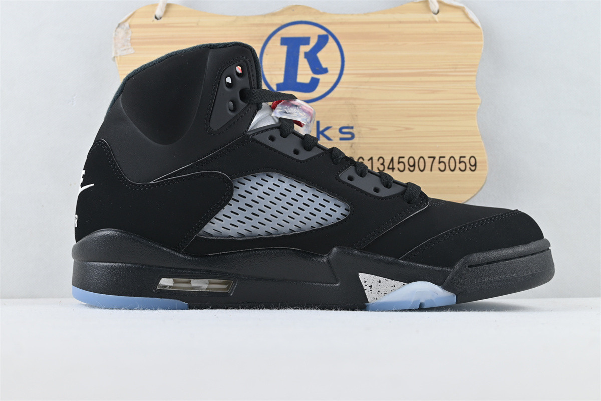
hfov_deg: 41.7
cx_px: 300
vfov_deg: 28.5
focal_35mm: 47
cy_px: 200
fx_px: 789
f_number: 5
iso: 100
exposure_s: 1/50
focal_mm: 31.5
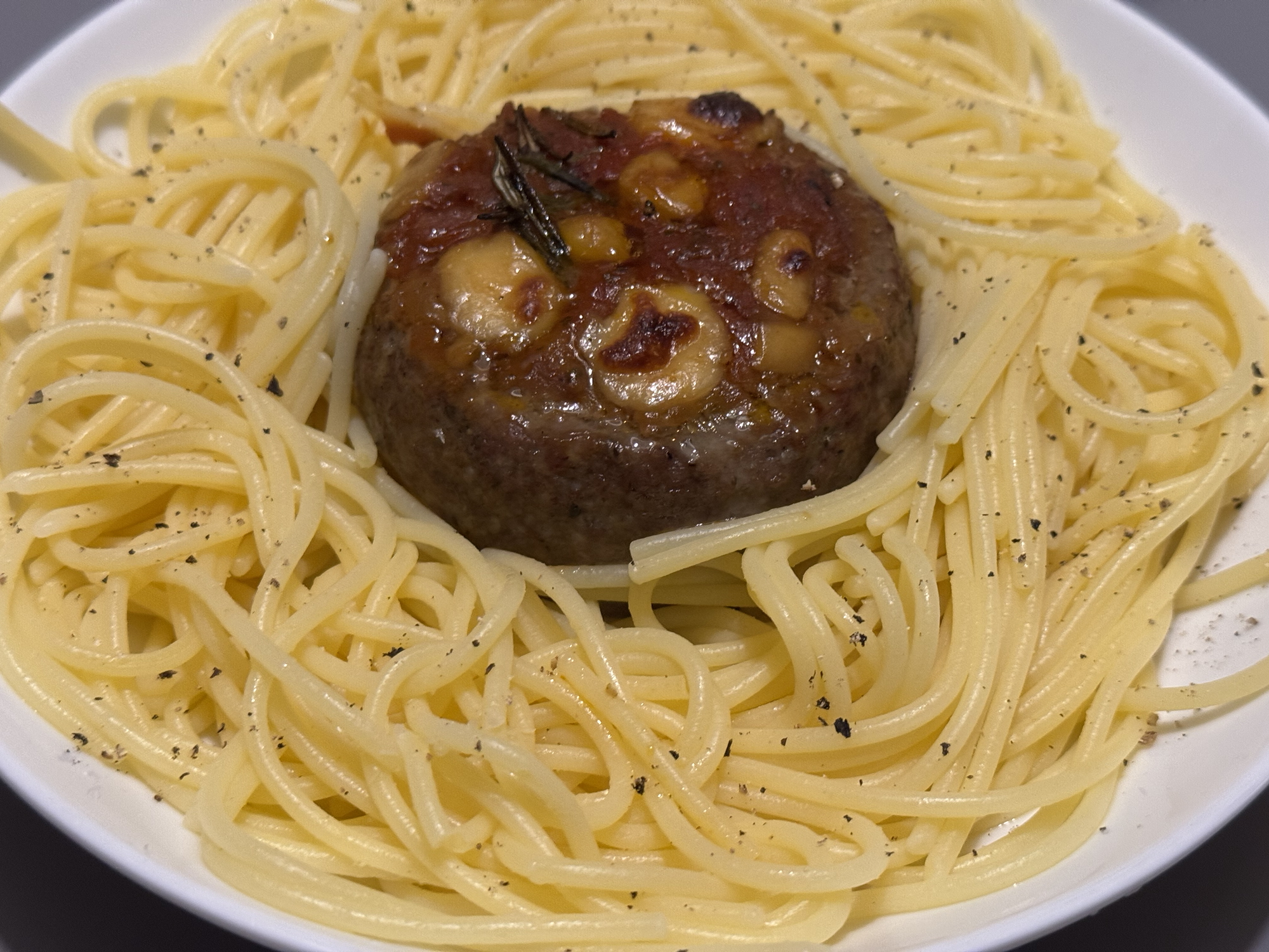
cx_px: 634
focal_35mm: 48
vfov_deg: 30.3
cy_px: 476
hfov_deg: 39.7
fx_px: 1760
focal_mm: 6.76
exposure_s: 1/33
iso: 320
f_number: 1.78
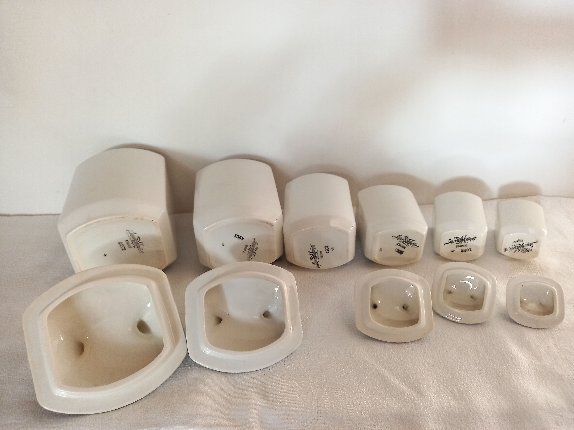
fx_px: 415
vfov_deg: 54.9
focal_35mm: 25
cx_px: 287
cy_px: 215
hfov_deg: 69.4
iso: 250
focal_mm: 4.6
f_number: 2
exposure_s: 1/33.3
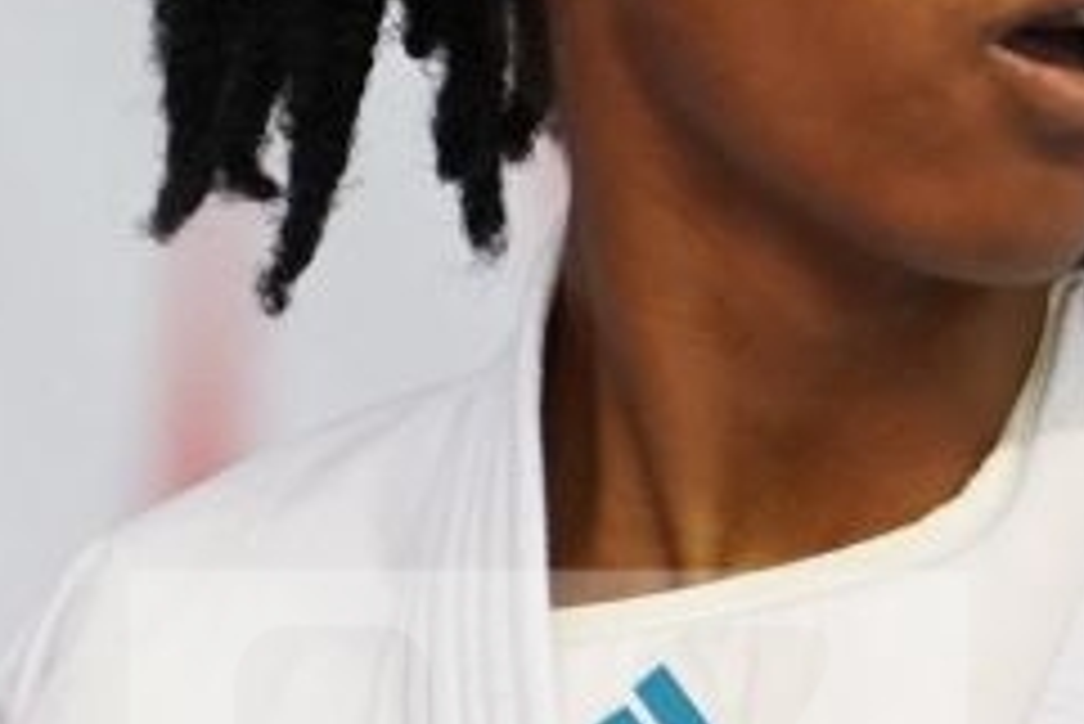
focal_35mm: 1492
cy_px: 980
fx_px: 44951
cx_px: 2074
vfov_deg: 0.9
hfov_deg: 1.4
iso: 3200
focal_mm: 200
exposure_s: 1/1000
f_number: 2.8
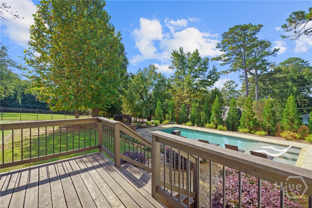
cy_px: 104
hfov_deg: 96.7
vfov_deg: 73.7
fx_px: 139
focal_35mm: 16
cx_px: 156
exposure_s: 1/500
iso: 1250
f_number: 6.3
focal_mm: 16
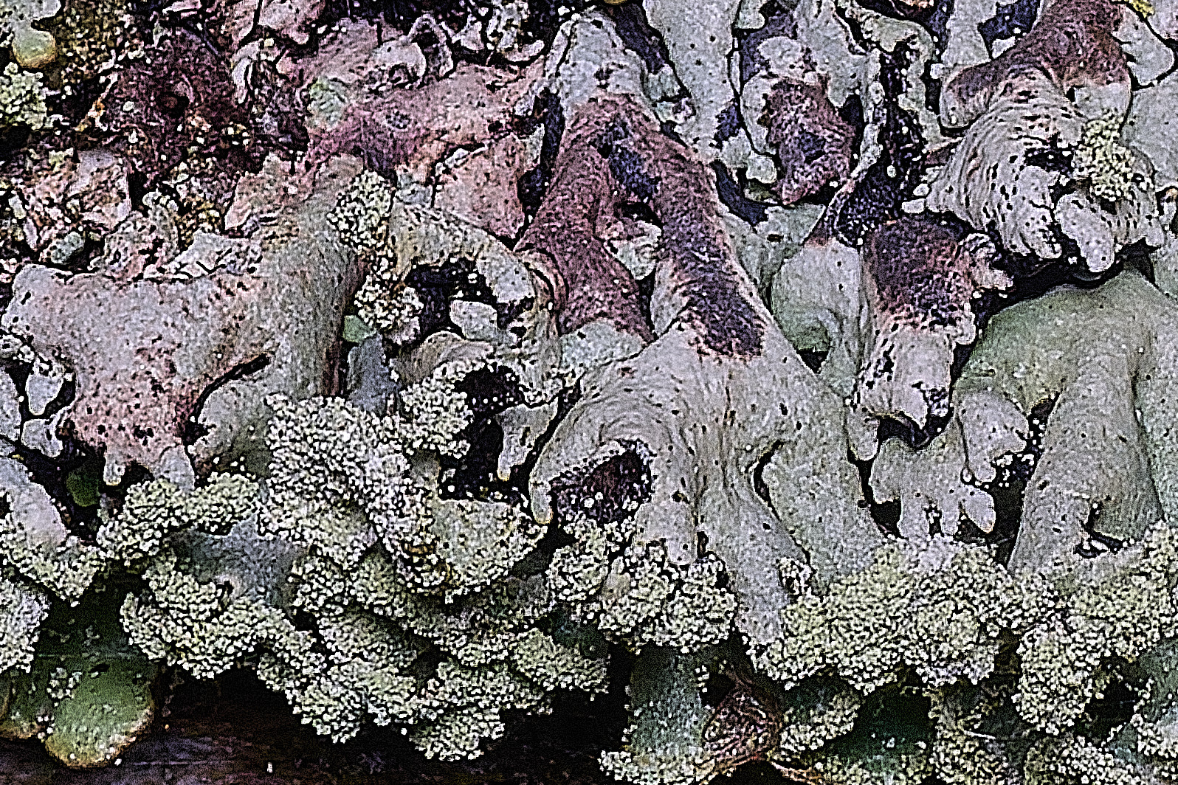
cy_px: -286
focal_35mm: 785
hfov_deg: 2.6
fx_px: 25685
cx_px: 1494
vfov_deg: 1.8
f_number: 51
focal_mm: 147
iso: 640
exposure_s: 1/200
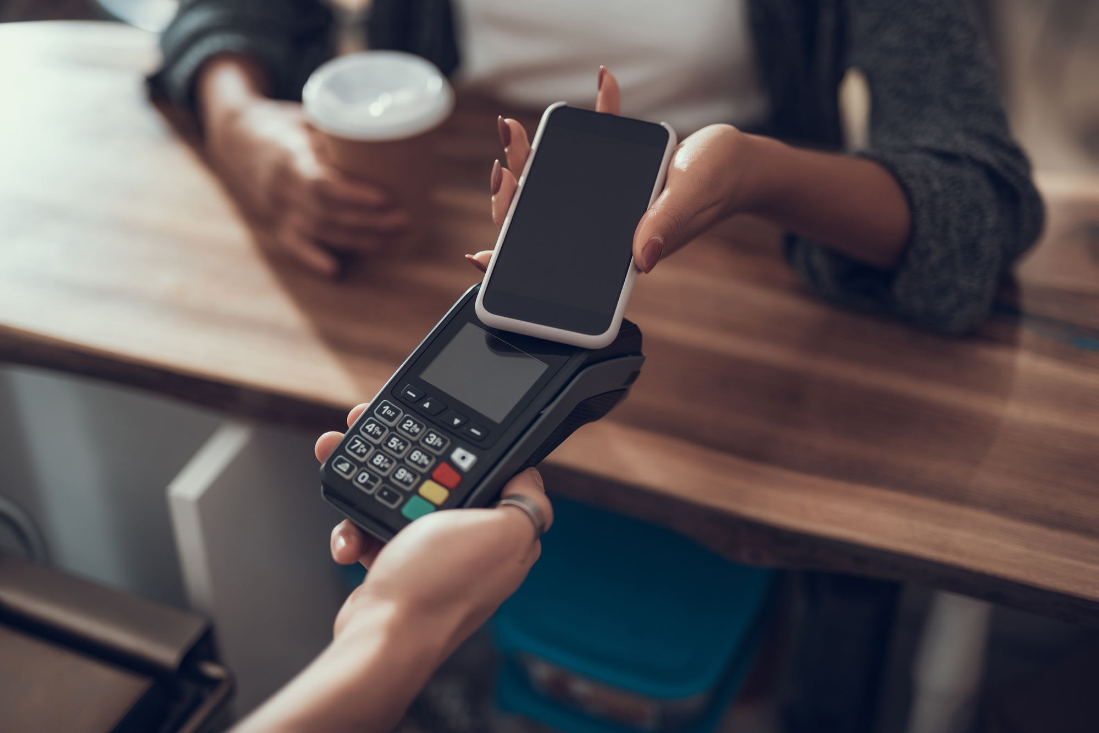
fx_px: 1527
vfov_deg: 27.0
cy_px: 366
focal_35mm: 50
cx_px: 550
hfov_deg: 39.6
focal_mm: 50
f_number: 1.4
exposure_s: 1/200
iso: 80
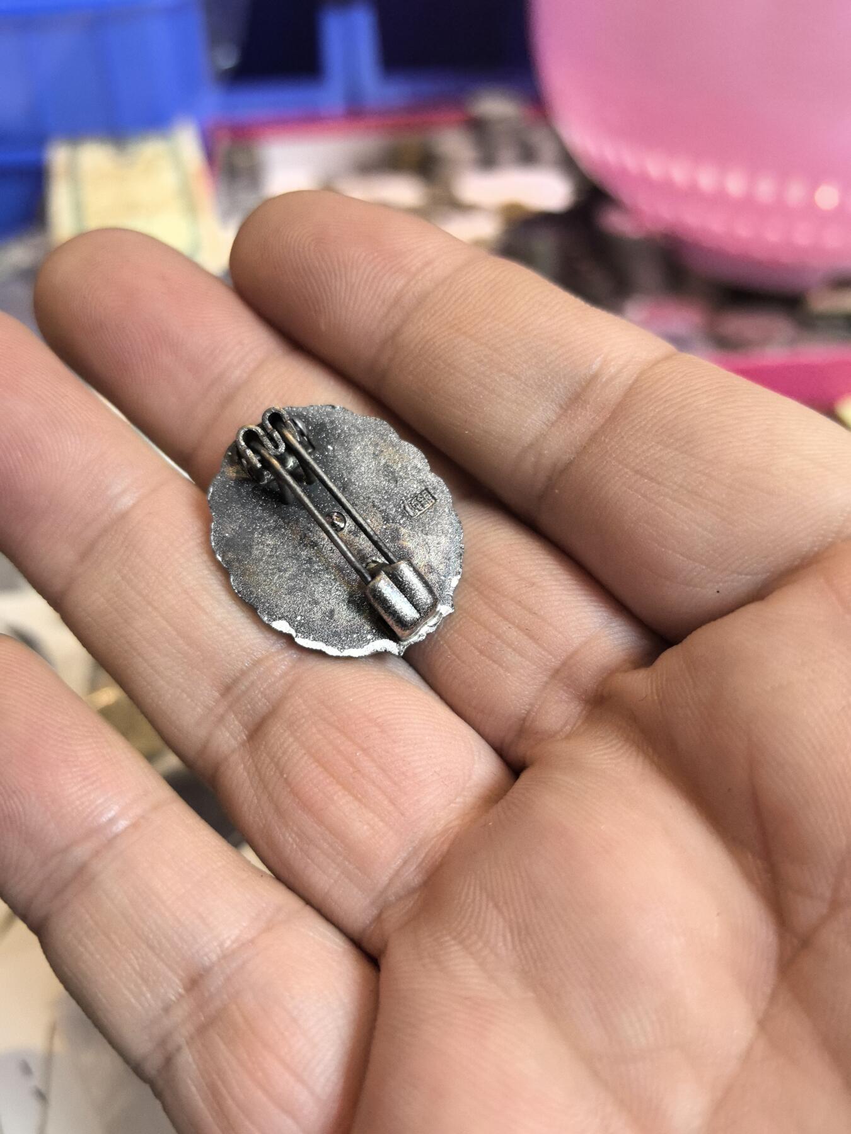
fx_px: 885
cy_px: 567
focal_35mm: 27
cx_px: 426
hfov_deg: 51.4
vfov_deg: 65.3
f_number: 2
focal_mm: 5.75
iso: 250
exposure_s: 1/100
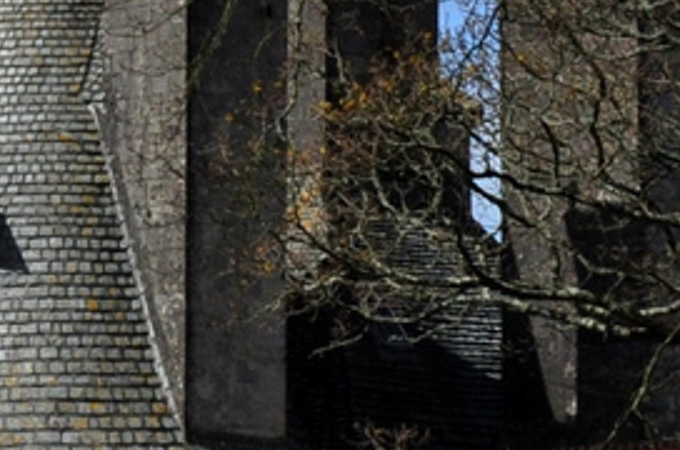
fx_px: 7104
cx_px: -450
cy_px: 818
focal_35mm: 377
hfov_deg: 5.4
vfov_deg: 3.6
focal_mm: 42
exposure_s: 1/500
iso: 400
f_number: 8
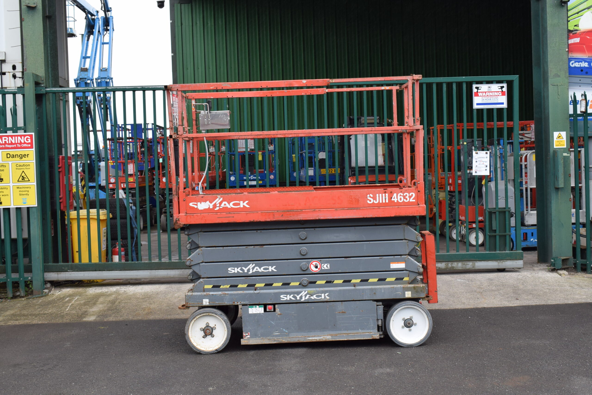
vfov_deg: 26.5
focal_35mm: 51
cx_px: 296
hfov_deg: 38.9
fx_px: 839
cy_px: 198
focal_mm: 34
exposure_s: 1/250
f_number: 8
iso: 250
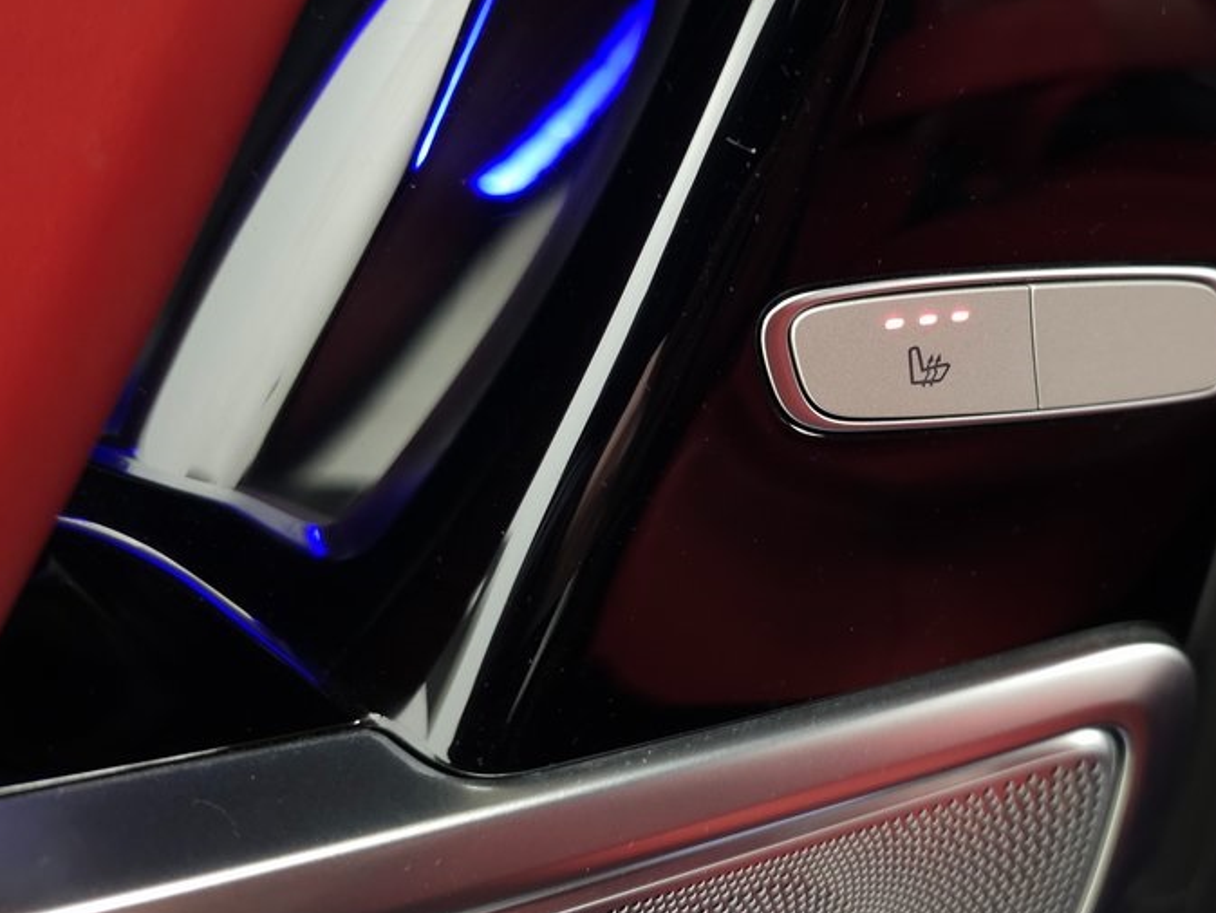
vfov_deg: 40.5
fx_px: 1230
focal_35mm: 35
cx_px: 896
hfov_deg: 50.7
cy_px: 347
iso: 250
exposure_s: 1/24
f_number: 1.7
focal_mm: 6.3
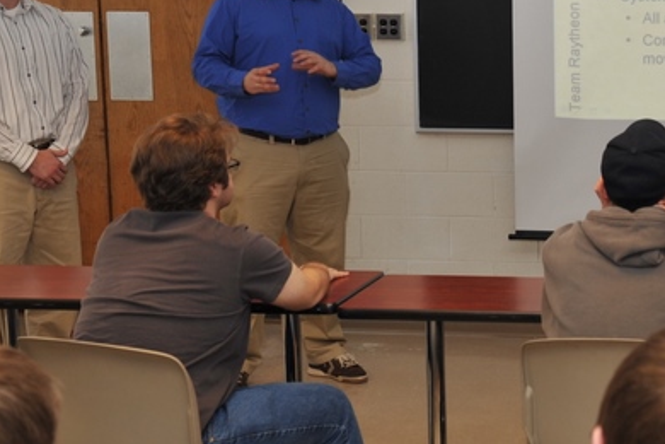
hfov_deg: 23.3
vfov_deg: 16.7
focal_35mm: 82
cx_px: 726
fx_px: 1515
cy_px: 221
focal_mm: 32
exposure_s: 1/60
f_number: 5
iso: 280
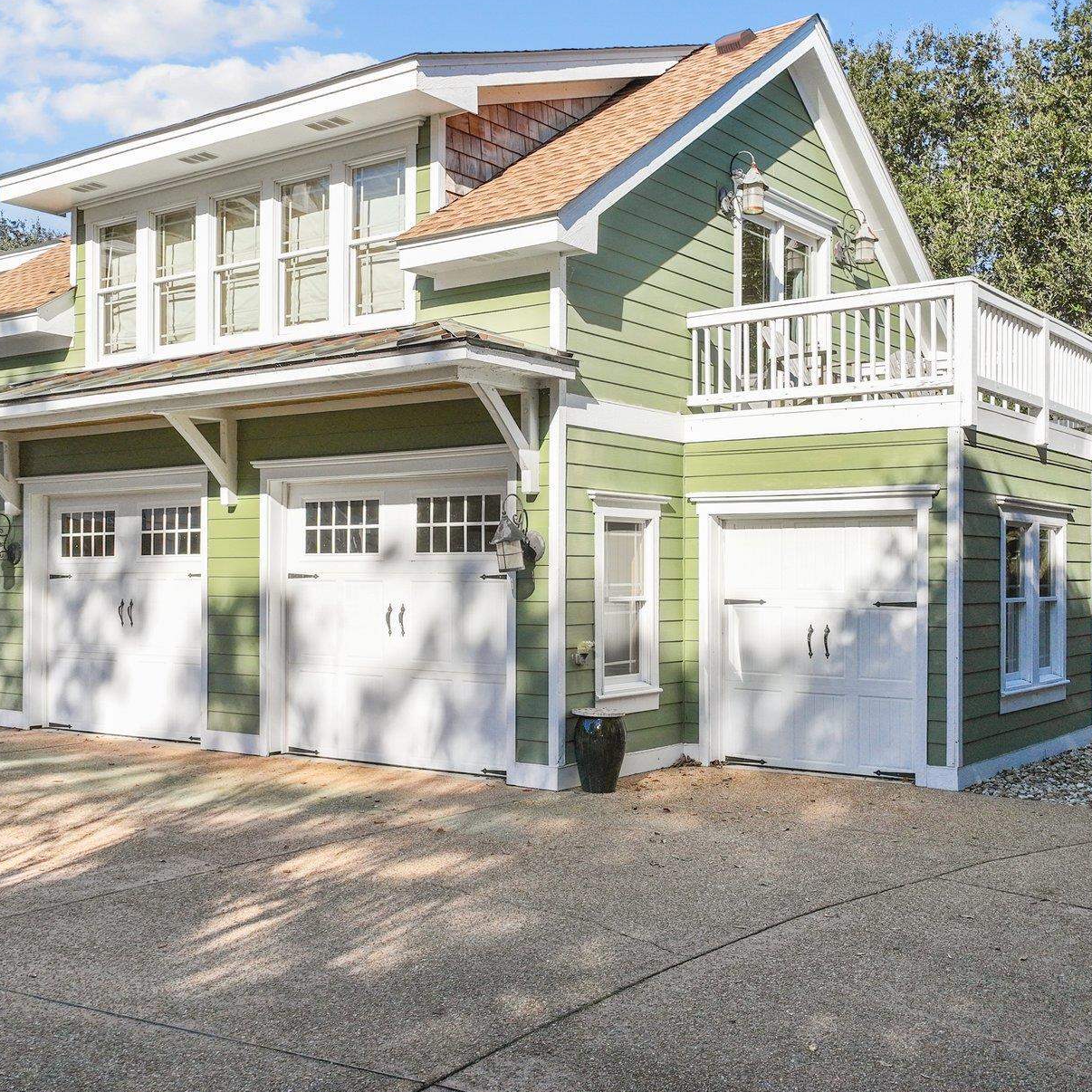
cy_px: 467
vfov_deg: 45.9
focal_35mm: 36
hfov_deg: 46.0
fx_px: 1285
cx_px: 577
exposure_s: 1/3200
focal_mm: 12.29
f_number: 2.8
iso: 250
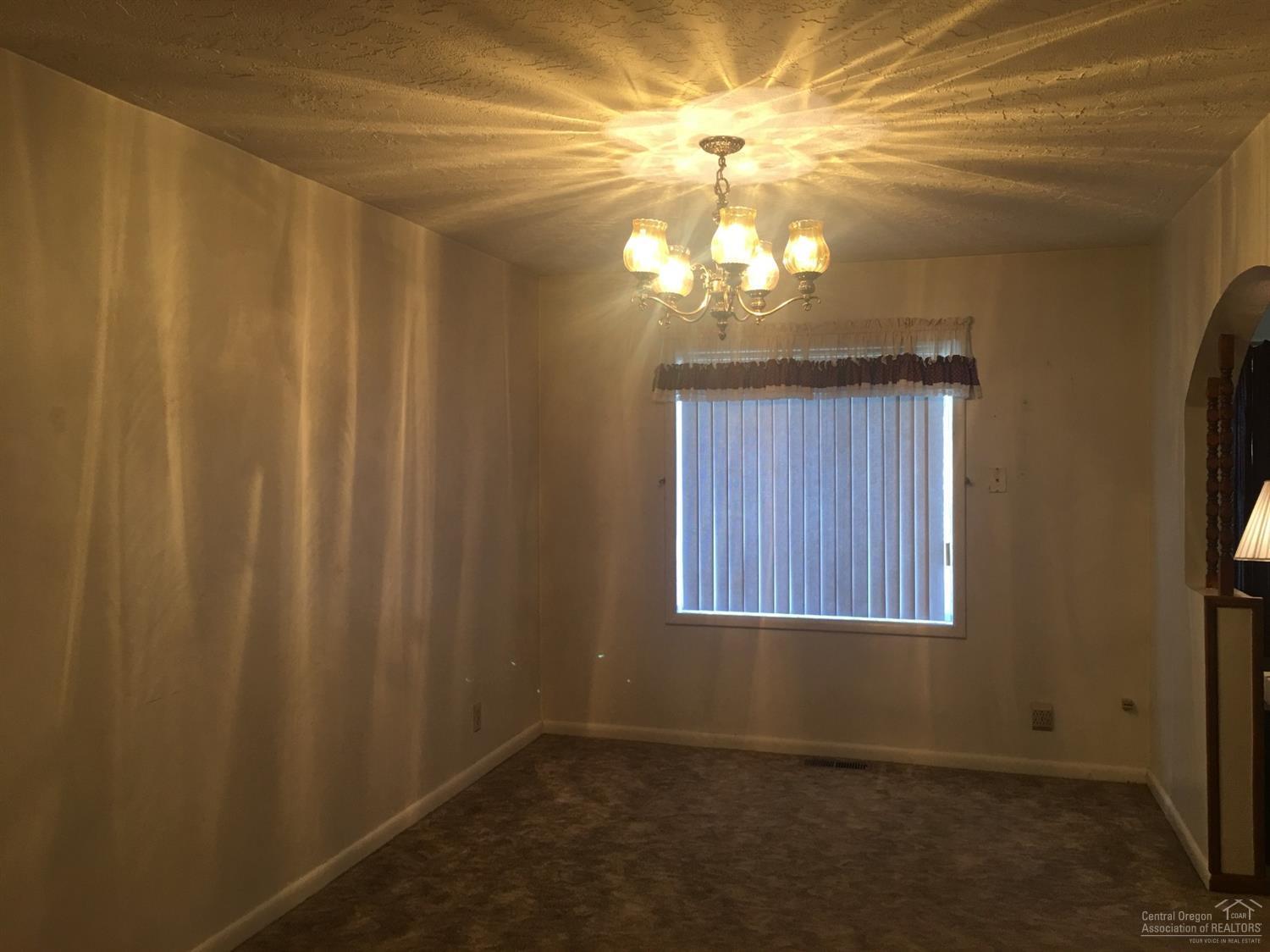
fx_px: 1064
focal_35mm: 29
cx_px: 635
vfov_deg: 48.2
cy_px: 476
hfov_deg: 61.7
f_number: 2.2
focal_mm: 4.15
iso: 32
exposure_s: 1/15
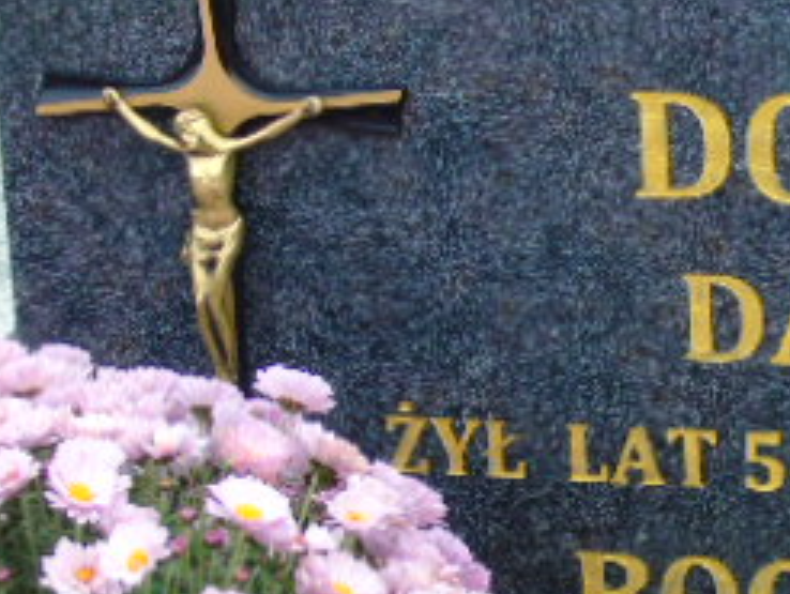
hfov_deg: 9.2
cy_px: 504
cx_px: 822
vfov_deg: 7.0
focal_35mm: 213
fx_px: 4866
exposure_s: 1/30
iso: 80
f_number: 4.1
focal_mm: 15
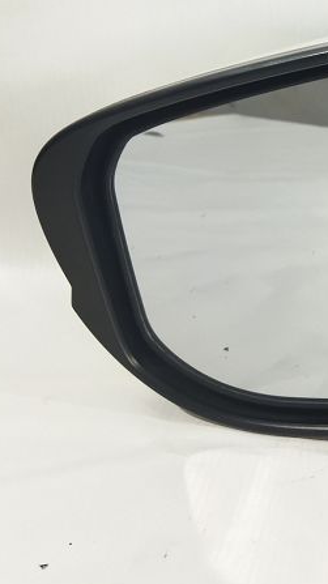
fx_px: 1223
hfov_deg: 14.2
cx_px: 500
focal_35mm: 79
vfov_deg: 26.9
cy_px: 293
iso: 272
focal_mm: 4.71
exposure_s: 1/50
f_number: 1.79
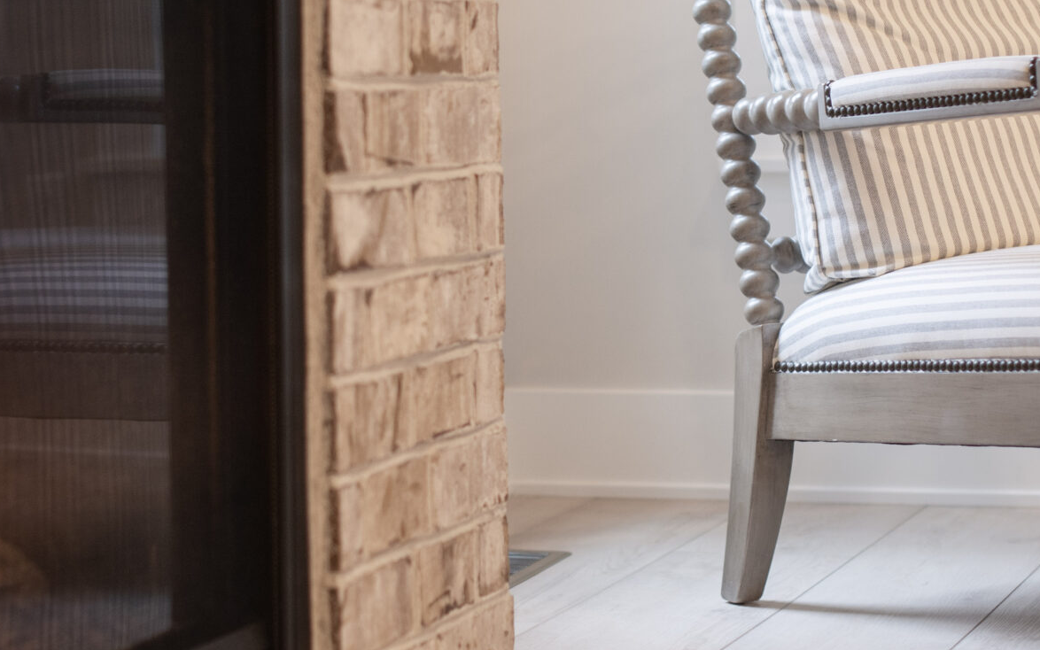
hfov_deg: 18.8
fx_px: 3146
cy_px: 172
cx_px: 612
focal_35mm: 111
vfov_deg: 11.8
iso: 400
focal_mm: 50
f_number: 2
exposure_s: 1/160
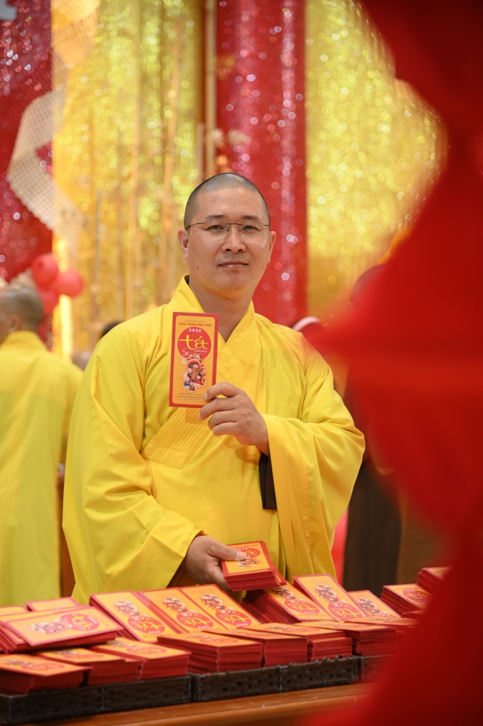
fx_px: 1975
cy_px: 363
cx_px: 242
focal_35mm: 98
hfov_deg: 13.9
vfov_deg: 20.8
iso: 400
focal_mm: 98
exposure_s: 1/30
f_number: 4
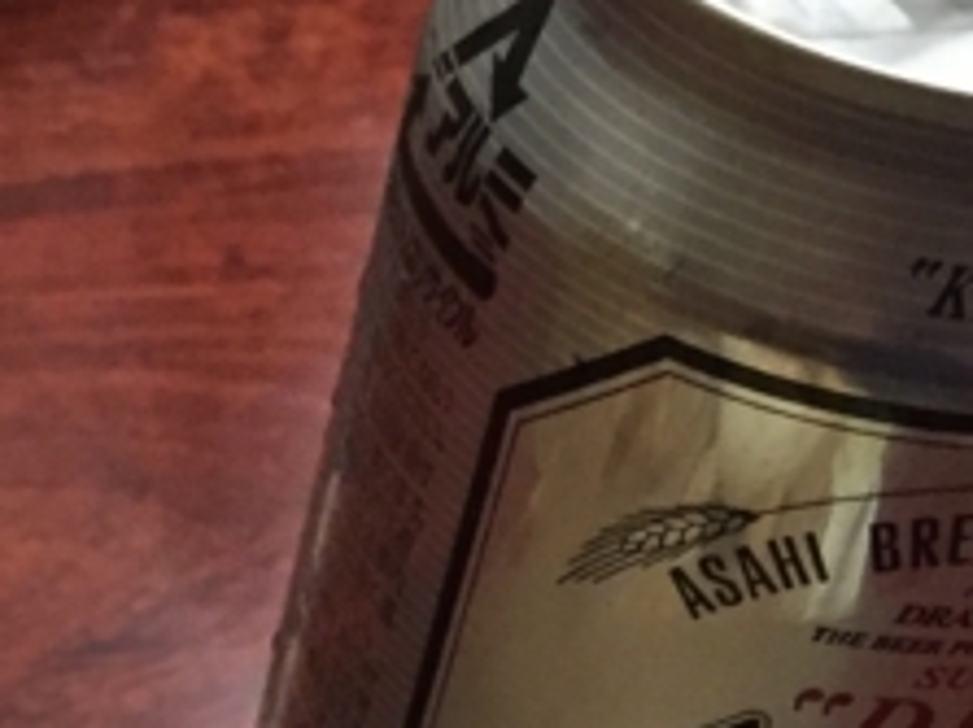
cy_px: 1164
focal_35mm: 133
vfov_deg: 10.7
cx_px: -685
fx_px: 3736
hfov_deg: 13.5
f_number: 2.2
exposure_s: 1/33
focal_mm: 4.15
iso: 250
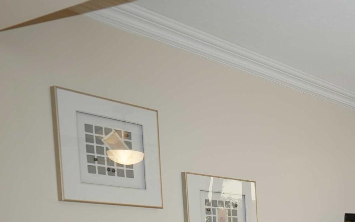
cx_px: 506
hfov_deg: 27.0
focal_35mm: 58
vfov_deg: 19.6
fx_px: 561
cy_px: 327
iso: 250
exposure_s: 1/60
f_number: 2.8
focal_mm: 16
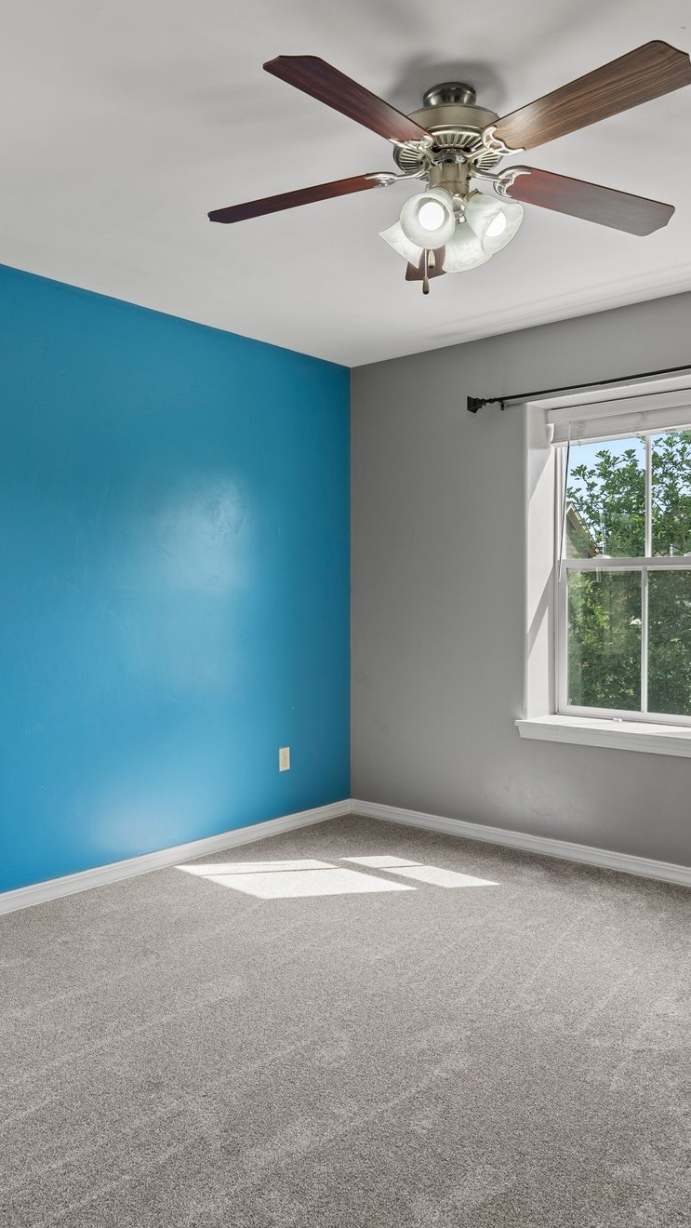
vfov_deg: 71.9
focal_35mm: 26
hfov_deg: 44.4
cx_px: 352
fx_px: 846
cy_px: 613
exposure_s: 1/20
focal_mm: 16
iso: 400
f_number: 8
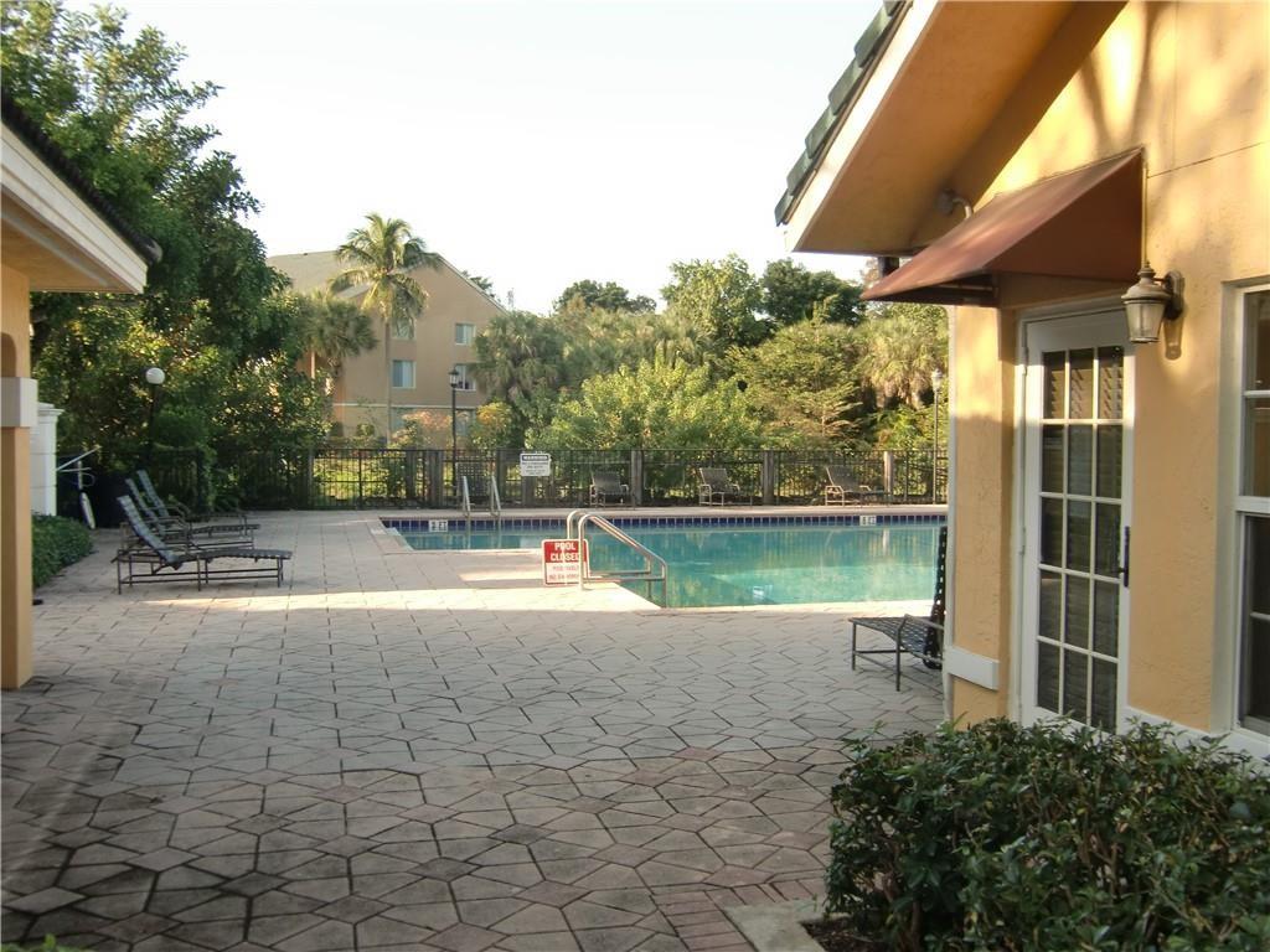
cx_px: 635
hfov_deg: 54.0
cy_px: 476
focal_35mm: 34
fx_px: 1247
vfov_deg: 41.8
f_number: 3.6
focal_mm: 6.1
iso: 64
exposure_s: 1/160
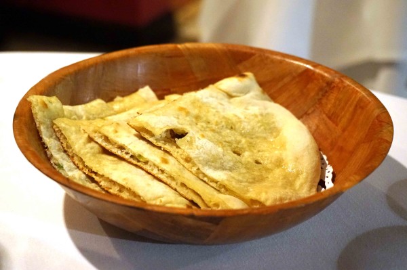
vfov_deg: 21.0
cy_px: 135
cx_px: 204
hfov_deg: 31.2
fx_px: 729
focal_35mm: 64
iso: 3200
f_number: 5.6
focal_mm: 43
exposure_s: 1/13
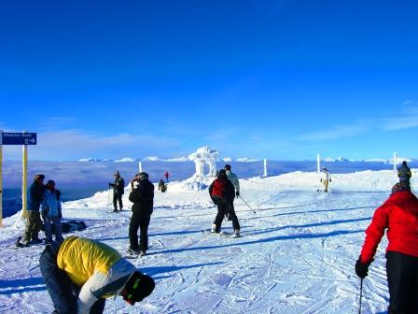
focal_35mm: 38
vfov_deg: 37.7
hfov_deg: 49.0
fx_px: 459
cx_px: 209
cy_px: 157
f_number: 8
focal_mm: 7.9
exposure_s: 1/320
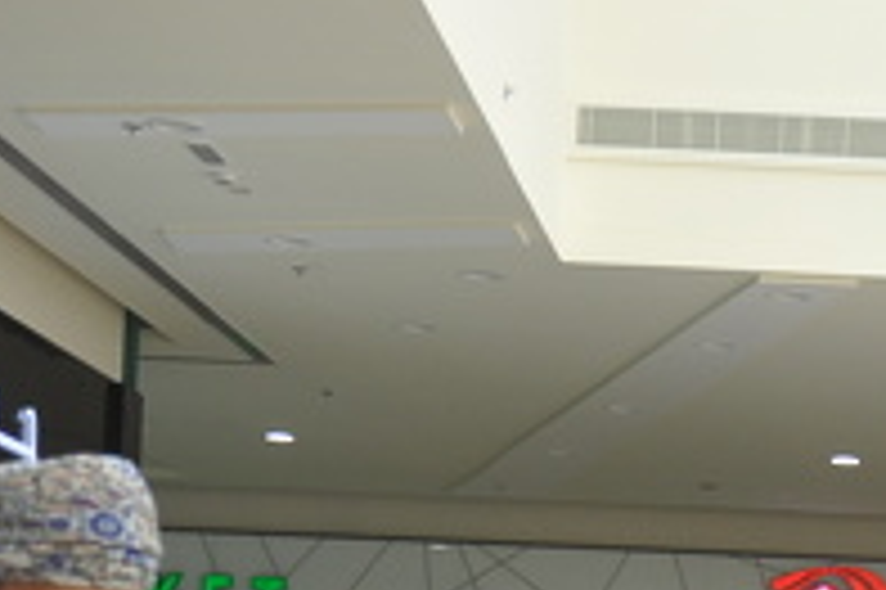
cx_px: 657
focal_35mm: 128
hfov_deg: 15.9
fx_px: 3148
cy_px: 1070
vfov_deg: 10.1
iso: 200
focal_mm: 21
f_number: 5.6
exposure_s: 1/125
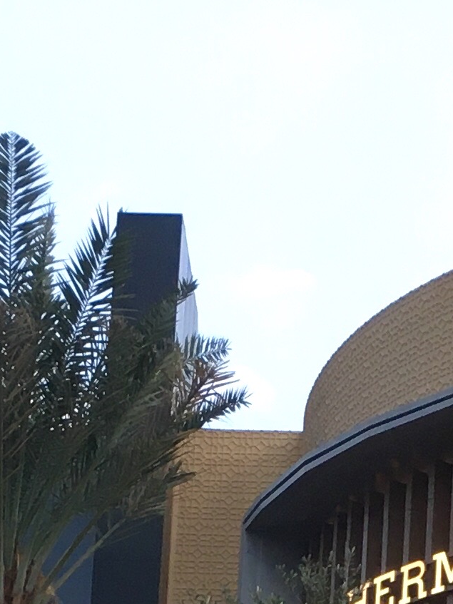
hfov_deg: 10.7
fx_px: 2409
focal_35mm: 138
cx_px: 214
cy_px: 1061
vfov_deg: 13.0
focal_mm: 4.15
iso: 25
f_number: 2.2
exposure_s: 1/33
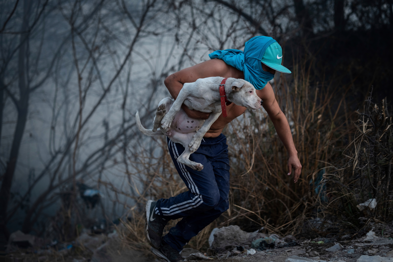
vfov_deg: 16.3
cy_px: 131
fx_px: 917
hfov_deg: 24.2
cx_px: 196
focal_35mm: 84
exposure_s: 1/500
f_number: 1.8
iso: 200
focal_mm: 56
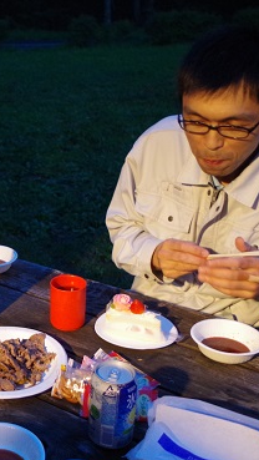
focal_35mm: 49
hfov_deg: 22.2
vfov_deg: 42.0
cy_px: 258
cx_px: -66
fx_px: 597
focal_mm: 18
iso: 1600
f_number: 3.5
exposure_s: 1/50
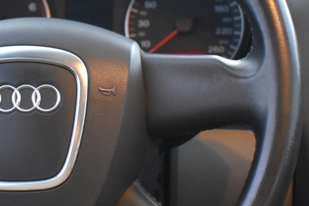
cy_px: 127
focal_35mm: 123
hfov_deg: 16.4
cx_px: 37
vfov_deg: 11.1
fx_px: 1060
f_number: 4.2
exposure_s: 1/15
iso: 3200
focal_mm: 29
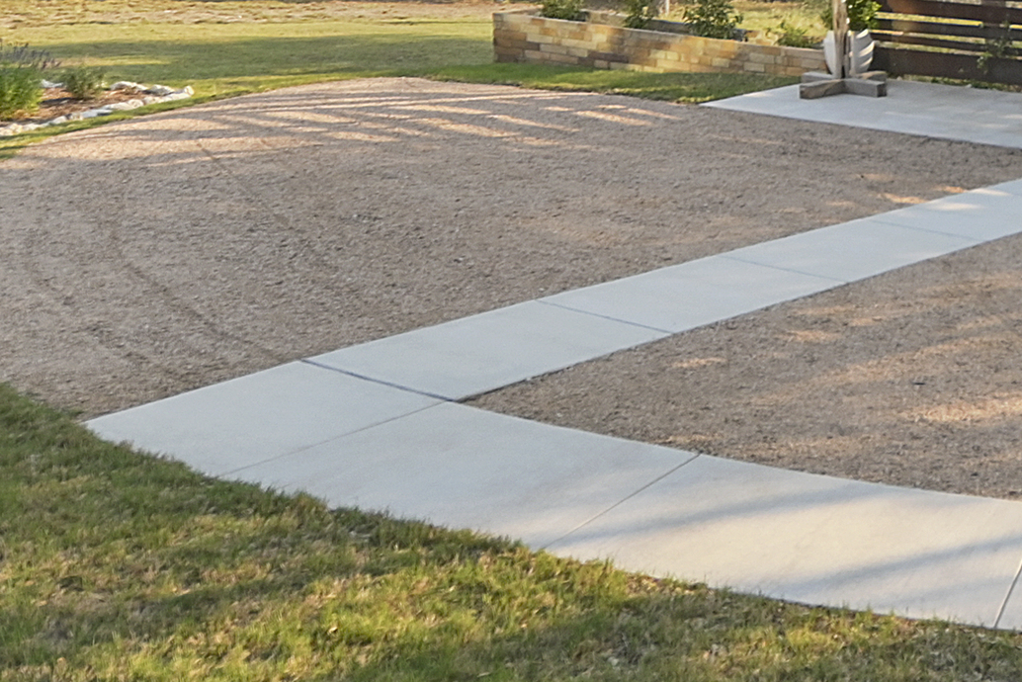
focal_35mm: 58
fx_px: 1647
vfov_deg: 21.8
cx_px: 1176
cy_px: -115
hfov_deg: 30.2
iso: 400
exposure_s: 1/320
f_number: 4.5
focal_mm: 10
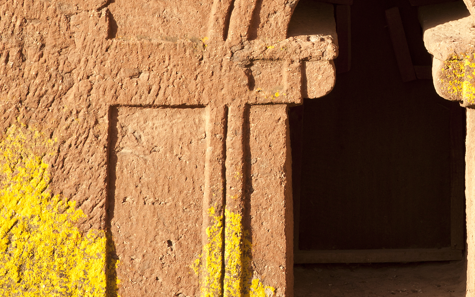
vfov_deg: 2.7
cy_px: -22
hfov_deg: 4.2
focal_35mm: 494
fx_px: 6396
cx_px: 439
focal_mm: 195
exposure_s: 1/320
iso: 320
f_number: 9
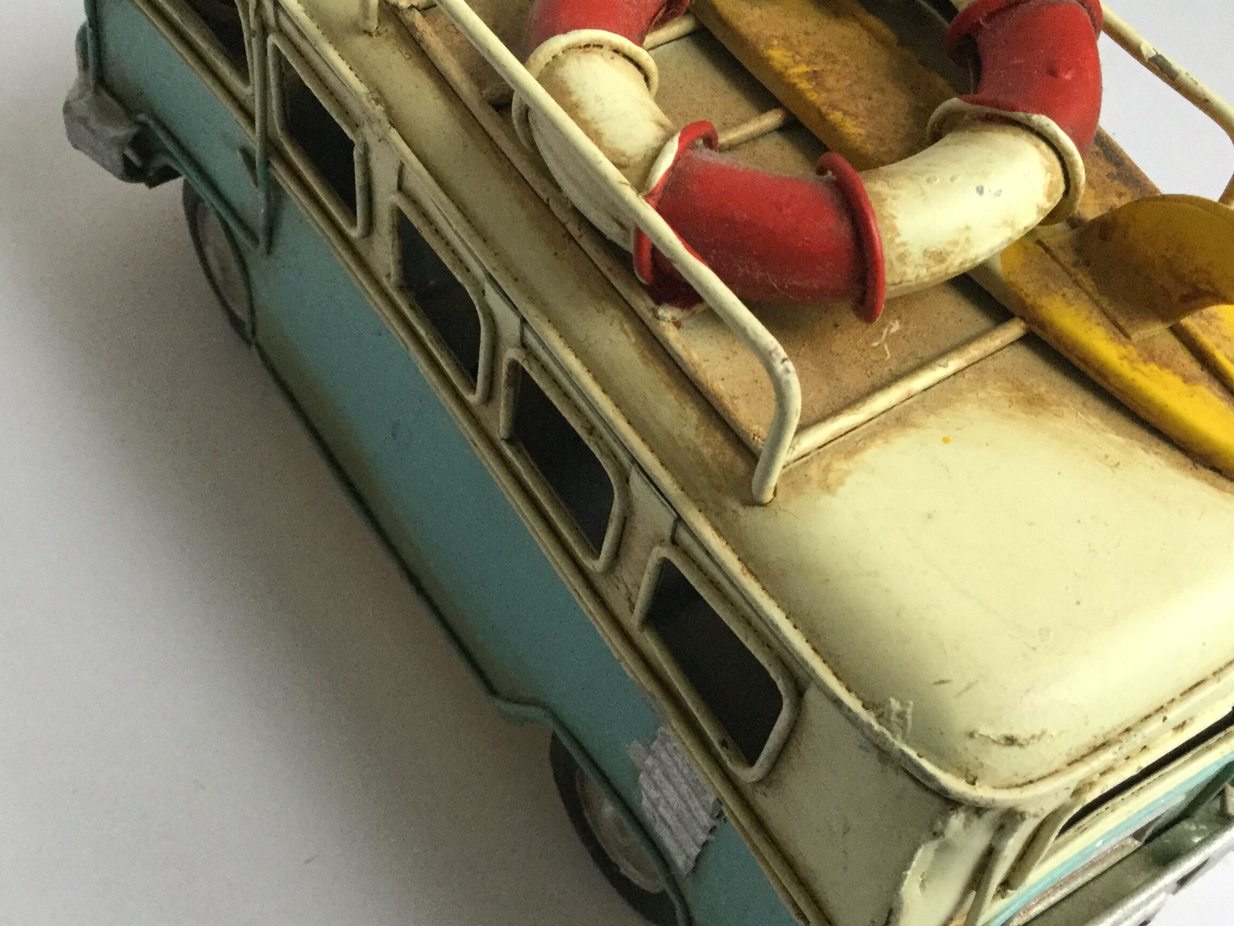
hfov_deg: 42.8
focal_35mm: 44
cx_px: 526
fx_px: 1569
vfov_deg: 32.9
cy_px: 505
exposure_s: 1/33
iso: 200
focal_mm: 3.3
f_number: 2.4
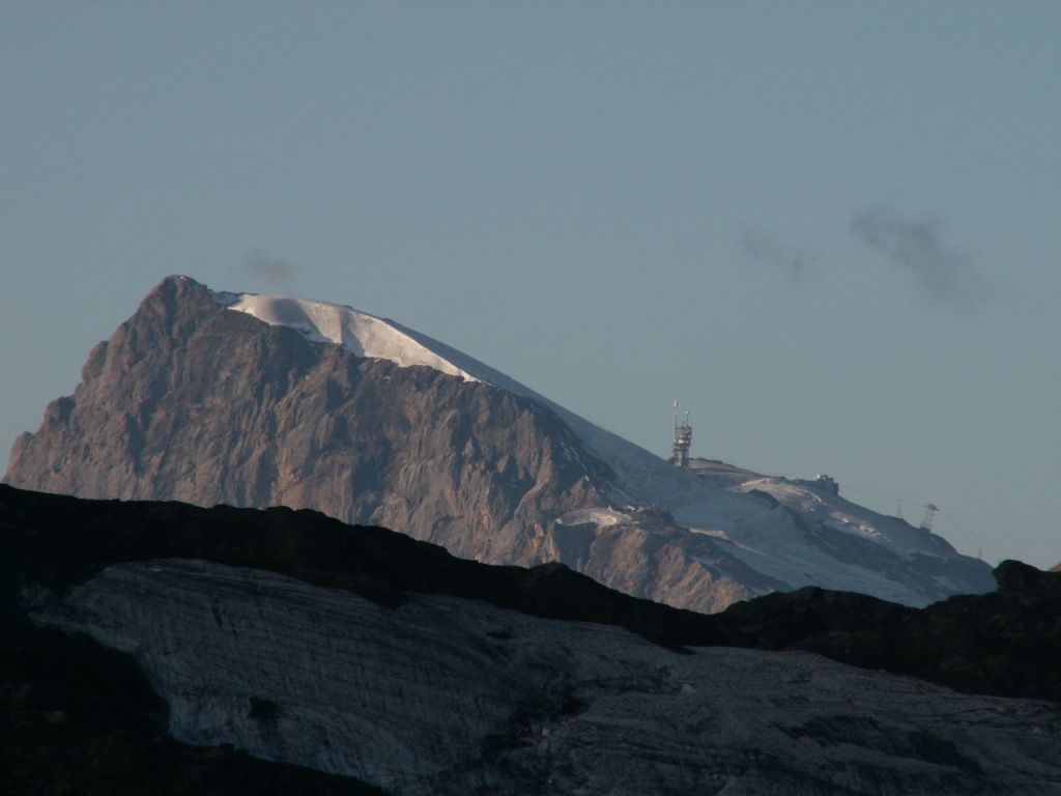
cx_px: 530
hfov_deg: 5.8
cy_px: 398
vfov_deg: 4.4
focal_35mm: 341
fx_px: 10452
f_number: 8
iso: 50
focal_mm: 56.48
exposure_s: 1/250
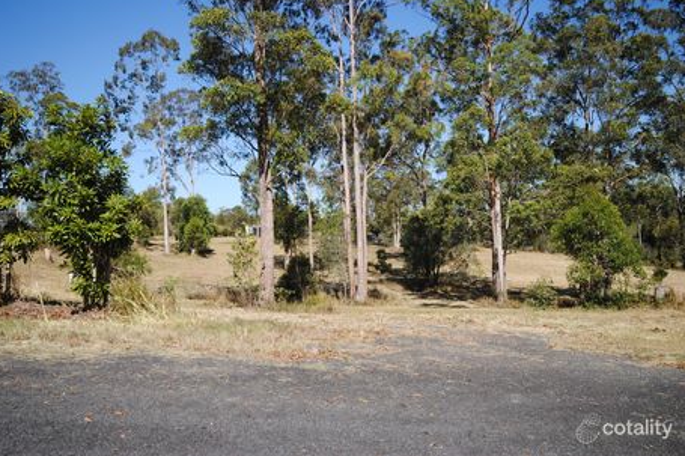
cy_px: 223
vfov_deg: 42.3
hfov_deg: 60.3
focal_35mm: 31
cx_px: 343
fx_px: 590
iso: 100
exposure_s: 1/200
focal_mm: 20
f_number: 7.1
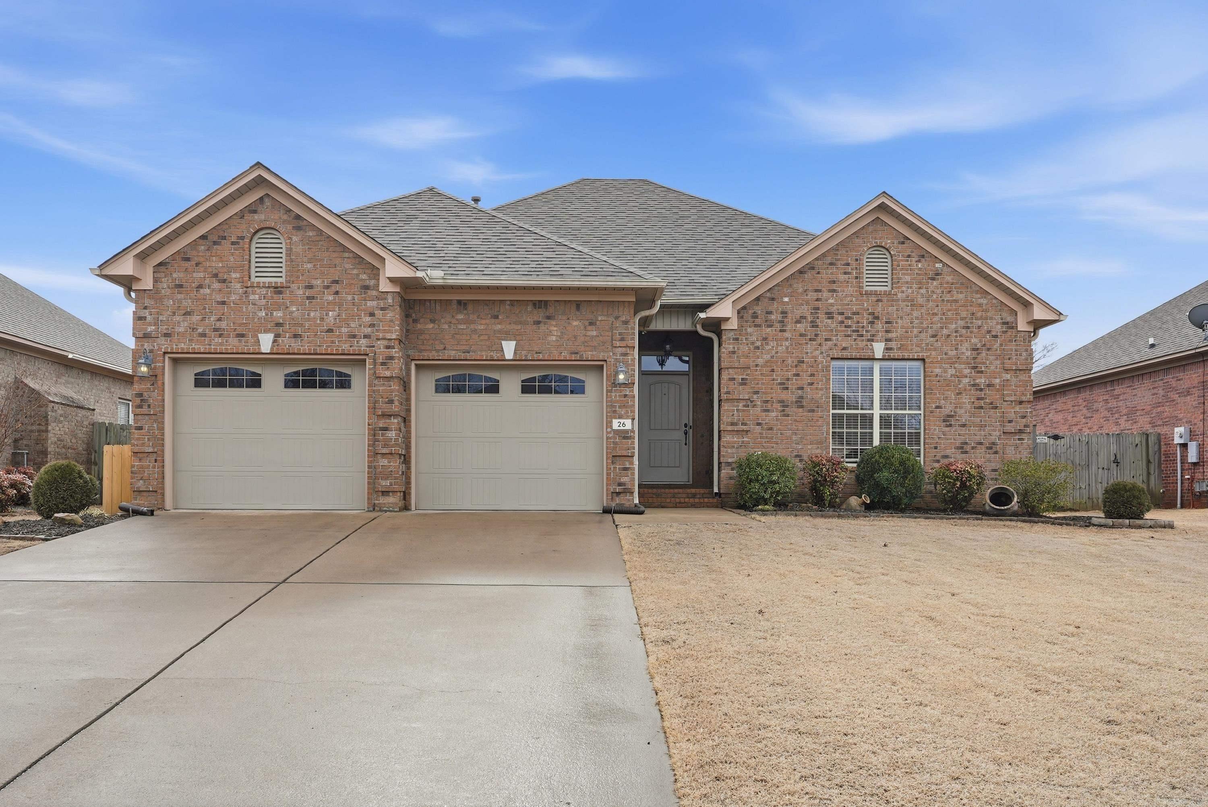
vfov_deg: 48.8
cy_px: 404
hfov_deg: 68.3
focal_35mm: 26
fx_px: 890
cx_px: 604
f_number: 9
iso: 250
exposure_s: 1/1000
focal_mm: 26.5
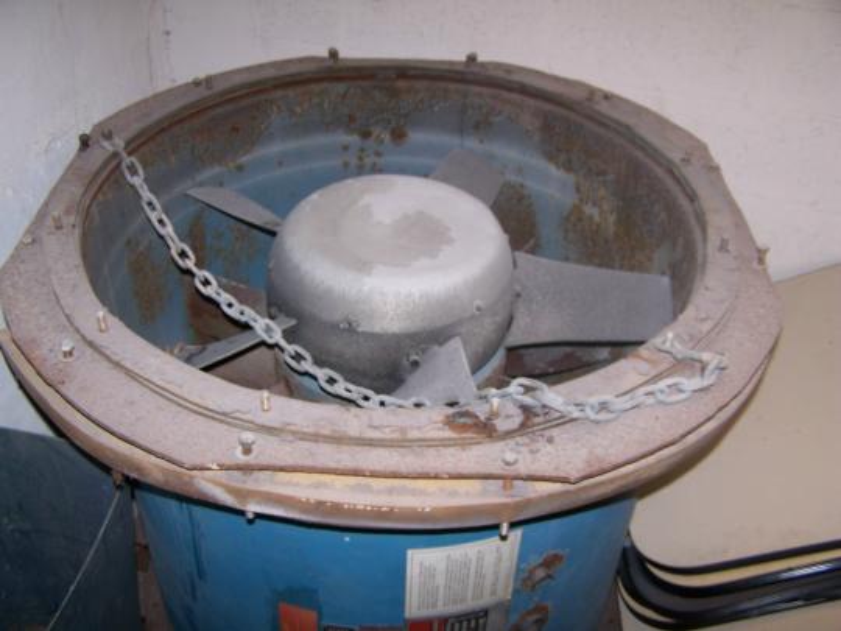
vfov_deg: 37.7
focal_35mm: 38
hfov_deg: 49.0
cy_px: 316
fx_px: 923
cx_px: 420
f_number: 2.8
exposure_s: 1/60
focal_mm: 6.3
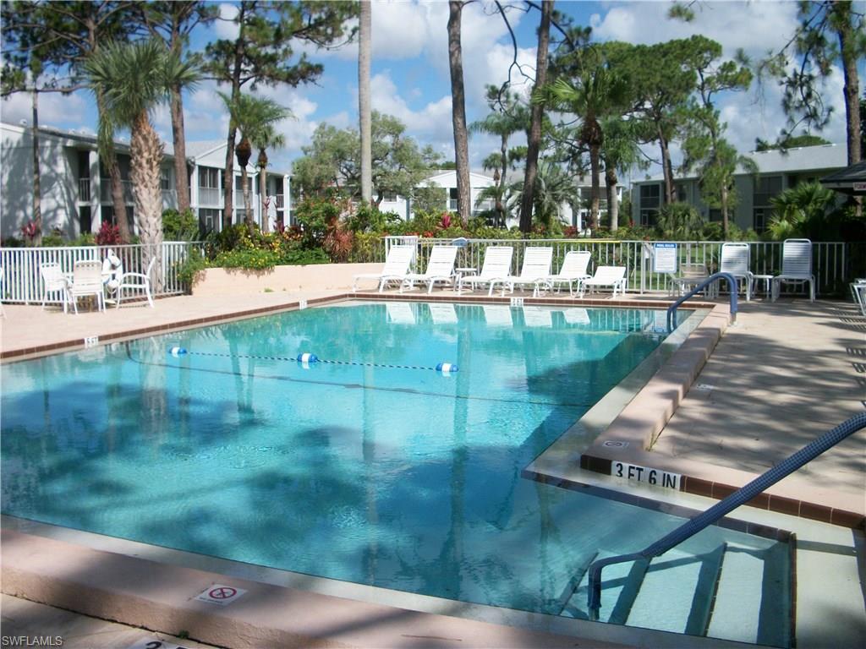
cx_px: 433
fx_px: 876
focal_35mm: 35
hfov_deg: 52.6
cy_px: 324
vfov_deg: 40.7
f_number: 8.8
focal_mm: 6.3
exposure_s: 1/250
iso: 80
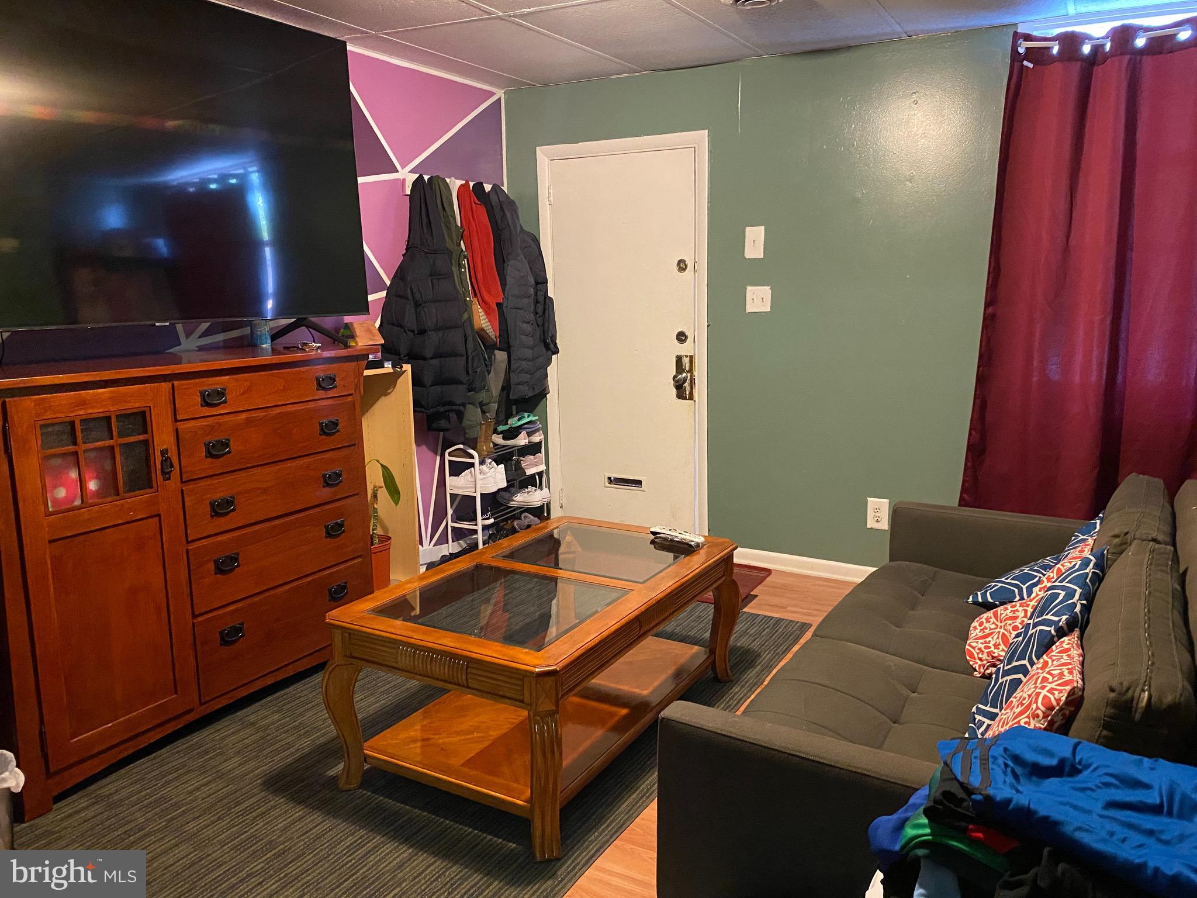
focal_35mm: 26
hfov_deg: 67.3
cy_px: 449
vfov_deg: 53.1
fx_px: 899
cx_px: 598
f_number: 1.8
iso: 640
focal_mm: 4.25
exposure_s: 1/30
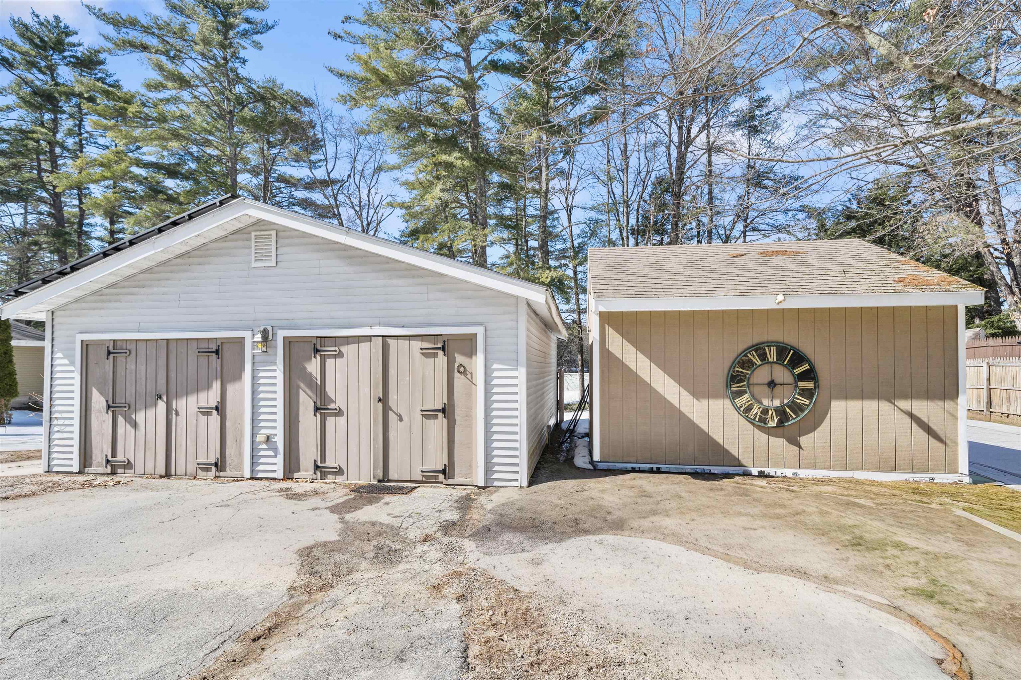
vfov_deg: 77.3
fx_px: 425
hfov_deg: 100.4
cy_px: 340
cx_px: 510
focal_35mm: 15
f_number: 8
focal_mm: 15
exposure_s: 1/200
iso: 320
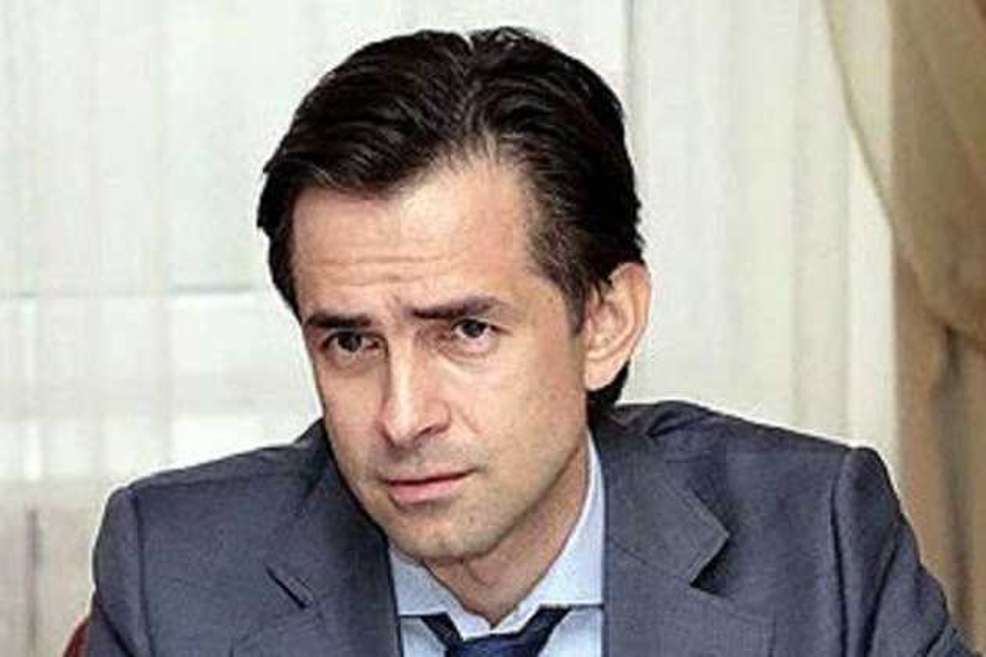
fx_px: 1150
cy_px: 328
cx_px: 493
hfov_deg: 46.4
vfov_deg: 31.9
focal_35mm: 42
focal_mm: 28
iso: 800
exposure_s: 1/60
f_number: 4
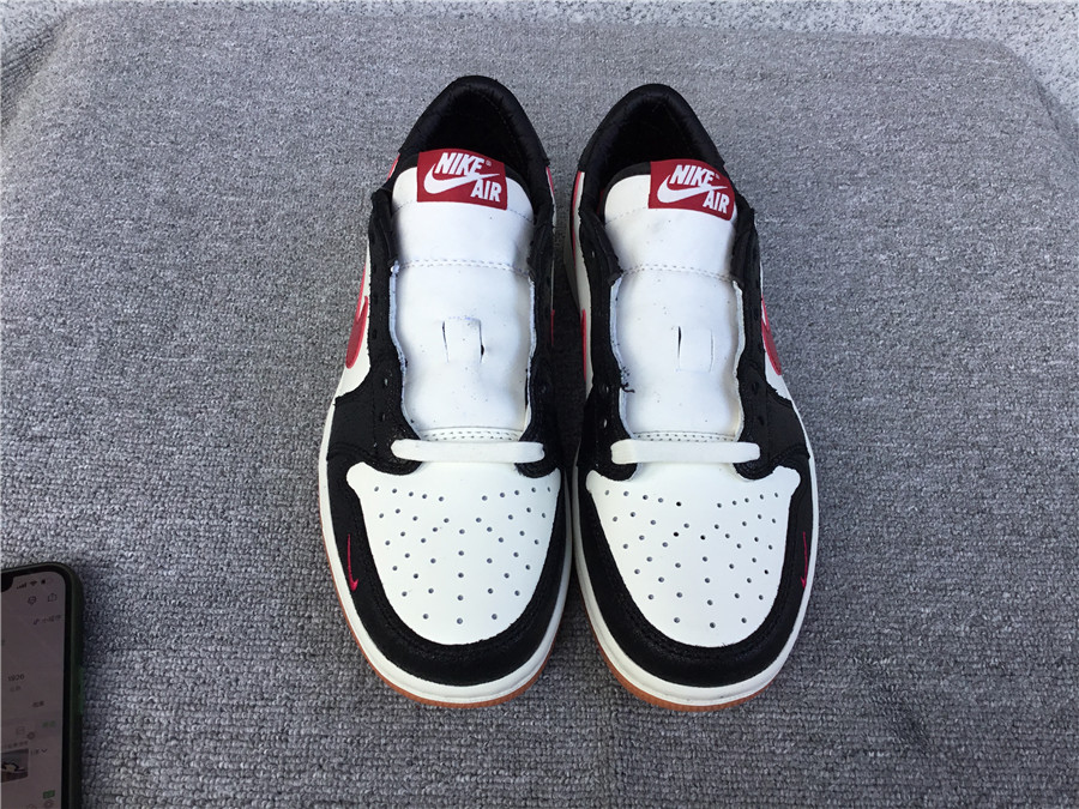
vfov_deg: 45.4
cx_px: 540
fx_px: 966
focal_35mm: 31
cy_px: 404
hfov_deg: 58.4
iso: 25
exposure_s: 1/163
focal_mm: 3.3
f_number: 2.4
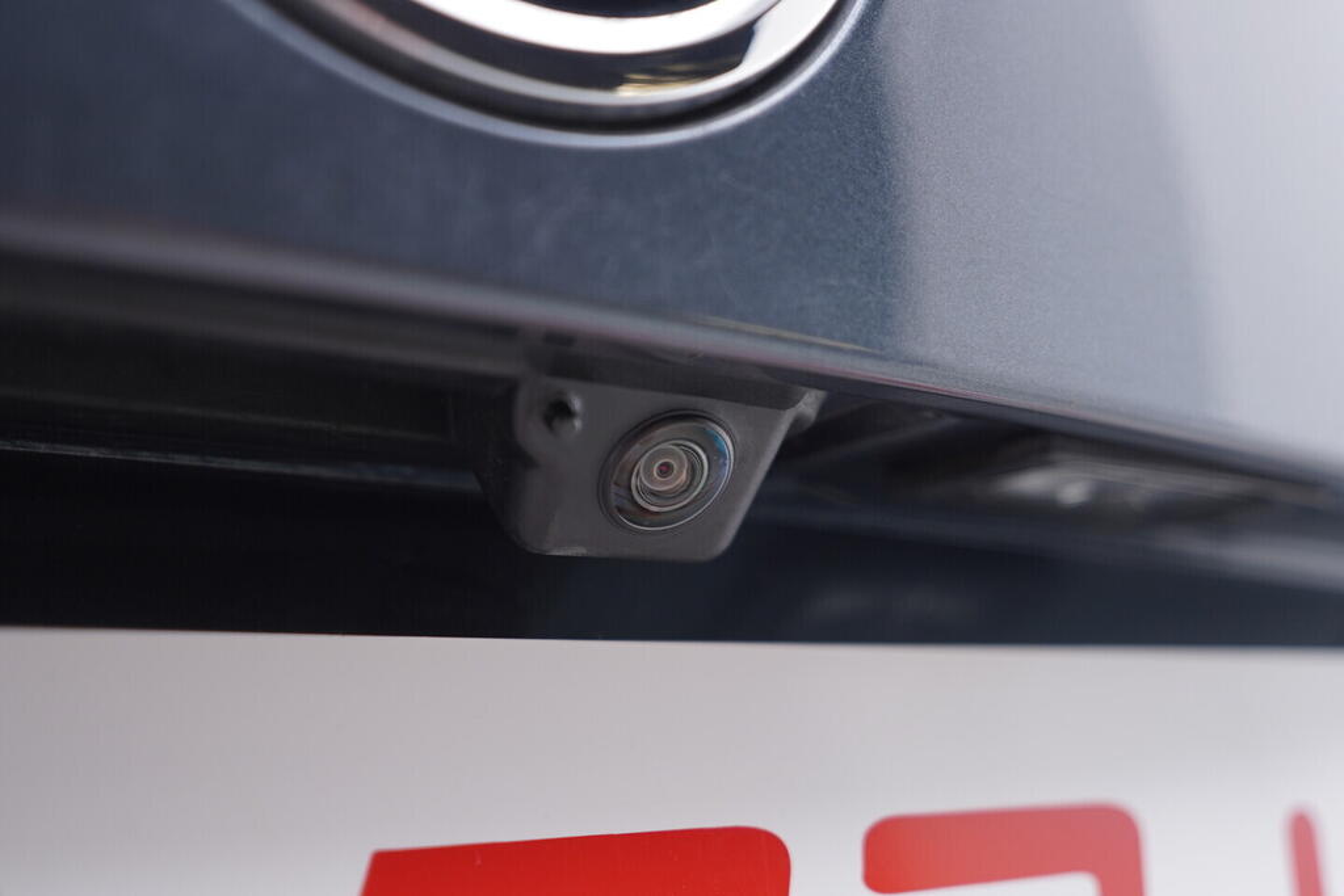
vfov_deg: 36.9
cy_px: 448
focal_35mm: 36
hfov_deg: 53.1
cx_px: 672
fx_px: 1344
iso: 200
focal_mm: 24
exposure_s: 1/40
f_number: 2.8
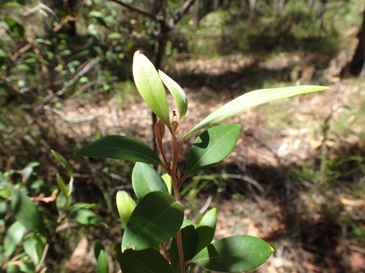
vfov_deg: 46.8
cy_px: 136
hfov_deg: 60.0
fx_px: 316
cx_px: 182
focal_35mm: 30
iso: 100
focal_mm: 5.5
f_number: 3.2
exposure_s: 1/250
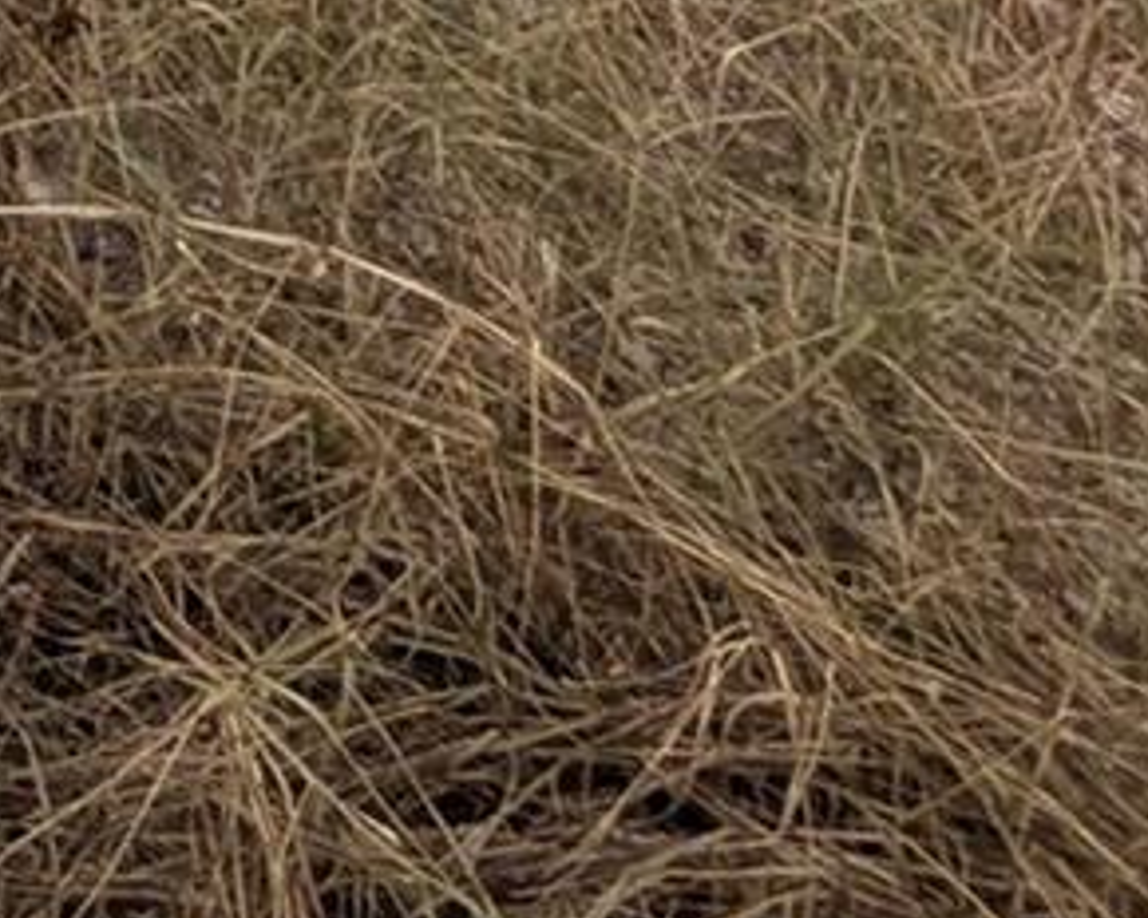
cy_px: -1559
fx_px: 3737
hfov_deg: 11.4
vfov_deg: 10.9
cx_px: -2201
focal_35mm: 110
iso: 47
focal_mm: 2.35
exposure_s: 1/509
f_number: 2.2
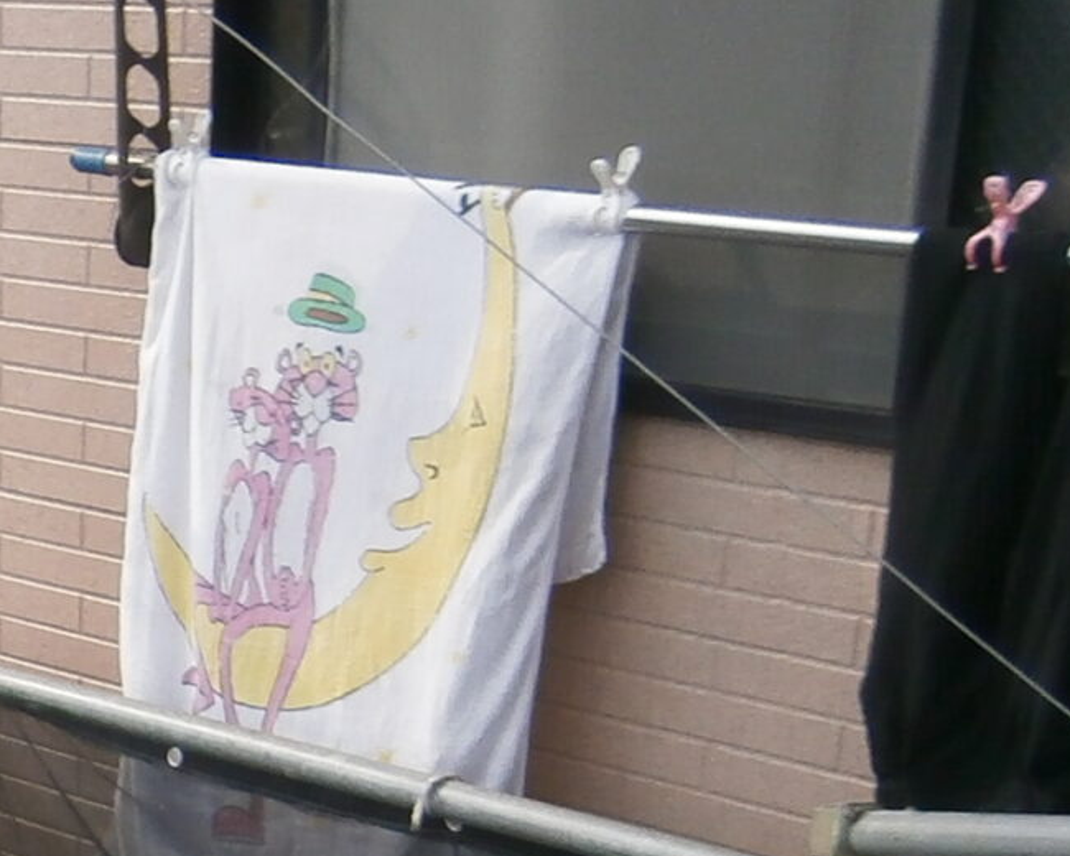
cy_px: 1539
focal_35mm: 100
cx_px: -751
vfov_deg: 13.7
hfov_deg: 16.6
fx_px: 3167
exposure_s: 1/800
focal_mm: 4.7
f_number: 2.8
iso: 80
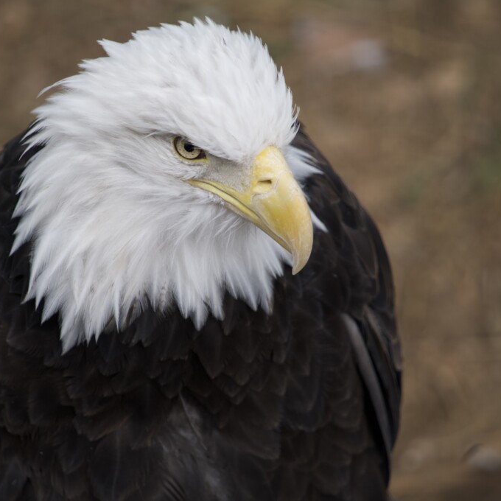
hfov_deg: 3.4
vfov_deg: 3.4
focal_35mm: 512
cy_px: 250
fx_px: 8384
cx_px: 215
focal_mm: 400
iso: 500
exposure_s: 1/400
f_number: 5.6
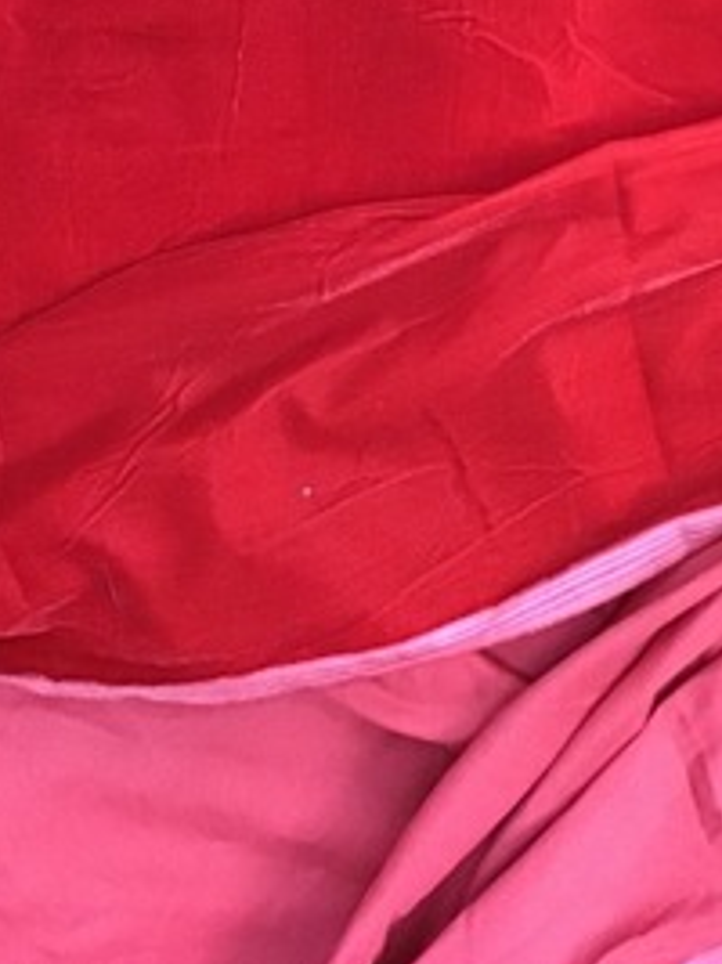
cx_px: 540
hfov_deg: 24.9
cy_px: 72
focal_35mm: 58
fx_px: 1614
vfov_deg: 31.5
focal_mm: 3.3
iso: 500
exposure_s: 1/17
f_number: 2.4
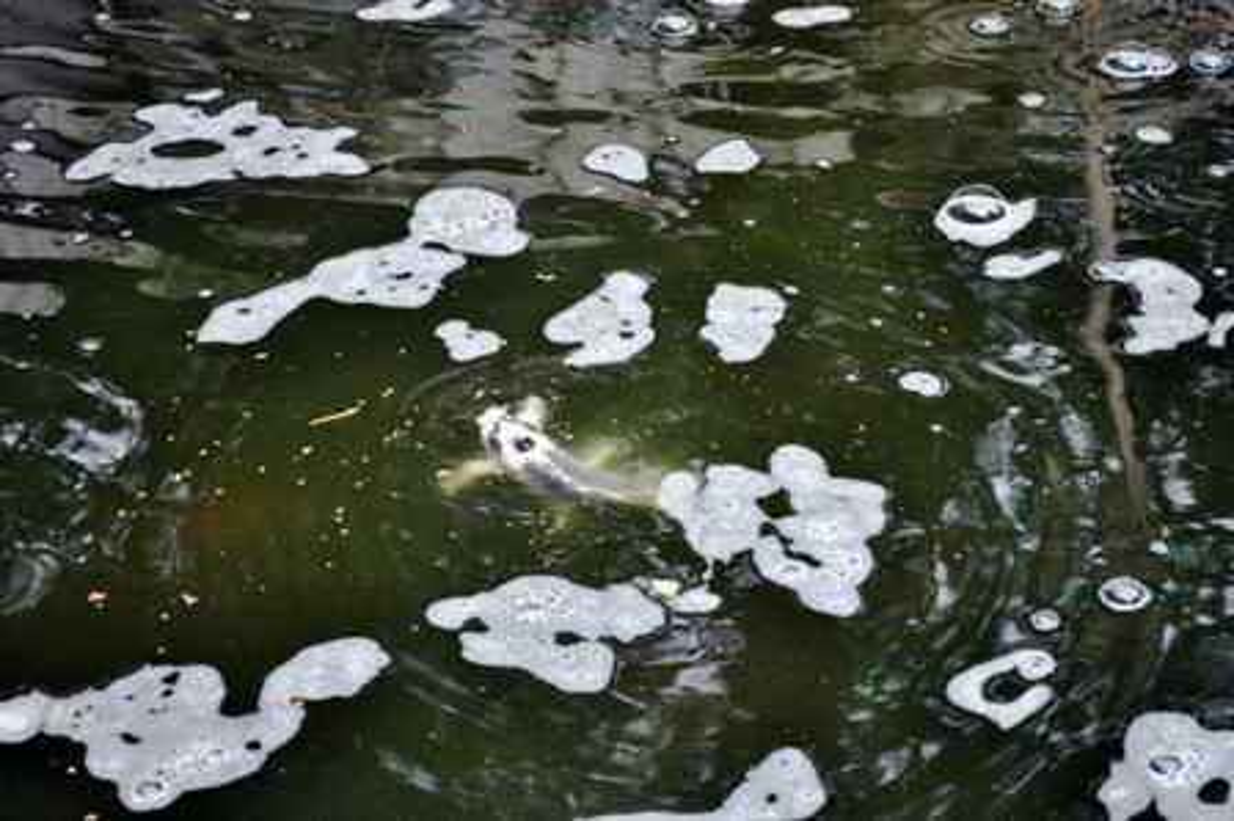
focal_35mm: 82
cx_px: 617
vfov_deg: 16.5
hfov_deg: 24.6
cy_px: 410
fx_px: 2826
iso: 500
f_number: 5.6
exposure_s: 1/60
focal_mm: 55
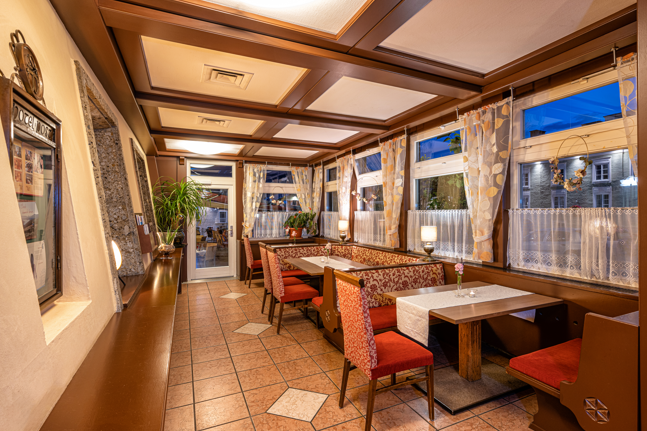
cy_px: 222
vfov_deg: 70.4
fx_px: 306
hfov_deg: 93.2
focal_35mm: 17
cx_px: 342
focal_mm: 16
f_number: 8
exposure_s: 2
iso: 100
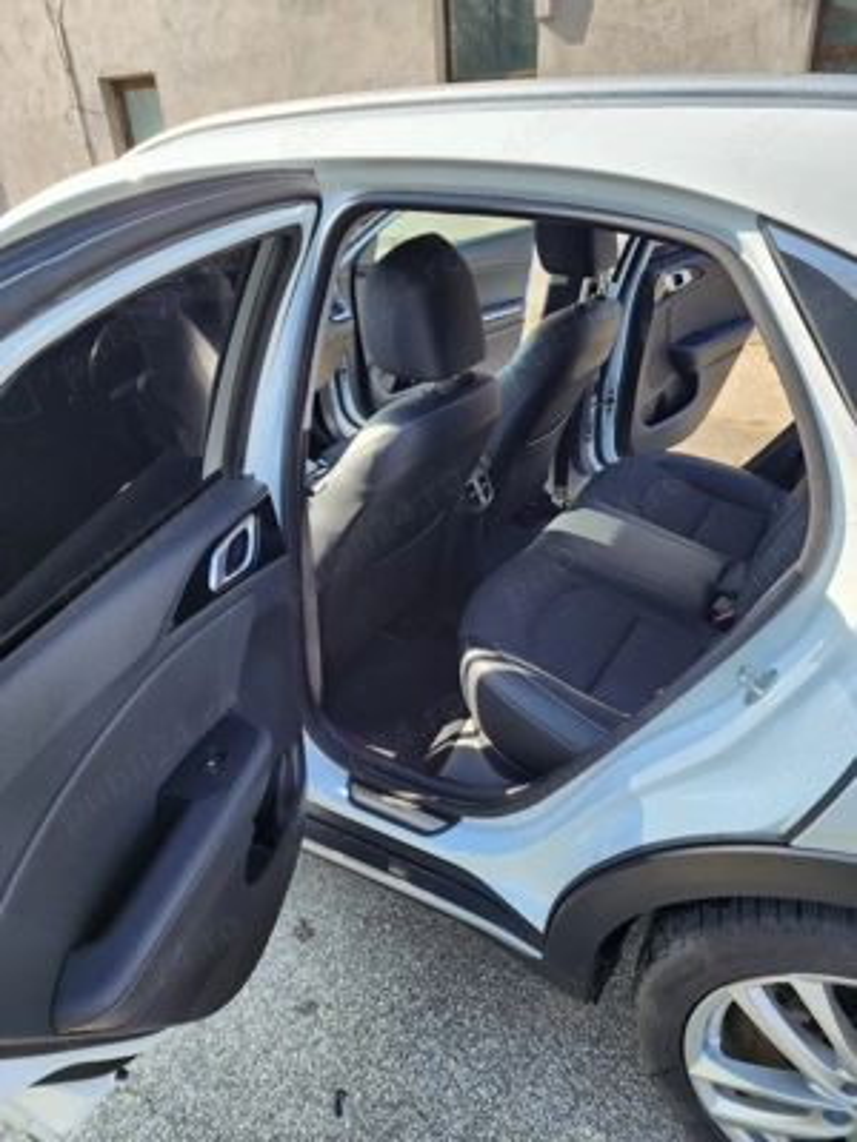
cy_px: 571
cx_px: 428
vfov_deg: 73.9
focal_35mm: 23
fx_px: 759
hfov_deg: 58.9
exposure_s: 1/182
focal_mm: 6.4
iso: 12
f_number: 1.8
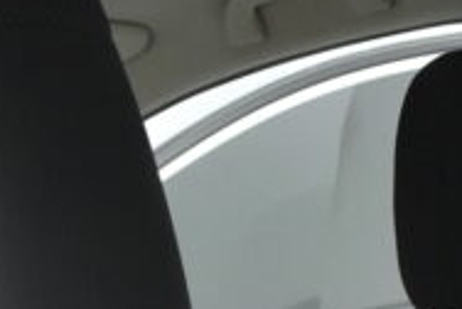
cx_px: 199
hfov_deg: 13.9
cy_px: 750
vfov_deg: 8.5
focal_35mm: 147
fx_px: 1889
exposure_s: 1/100
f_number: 3.5
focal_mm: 18
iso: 1600
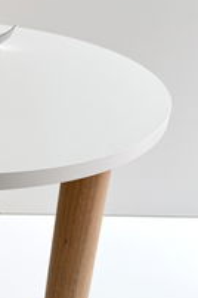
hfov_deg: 19.0
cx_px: -61
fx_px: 546
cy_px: 135
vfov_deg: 30.5
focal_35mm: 66
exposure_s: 1/474
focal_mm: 6.76
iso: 80
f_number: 1.78
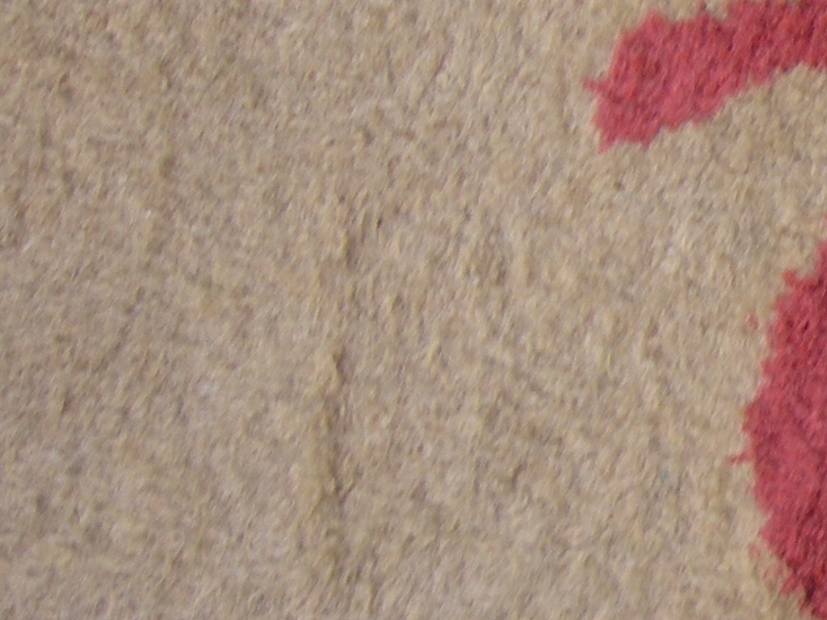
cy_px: 397
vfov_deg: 10.7
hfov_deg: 13.5
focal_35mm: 138
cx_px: 1235
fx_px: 3296
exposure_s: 1/23
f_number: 2.8
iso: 50
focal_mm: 7.8
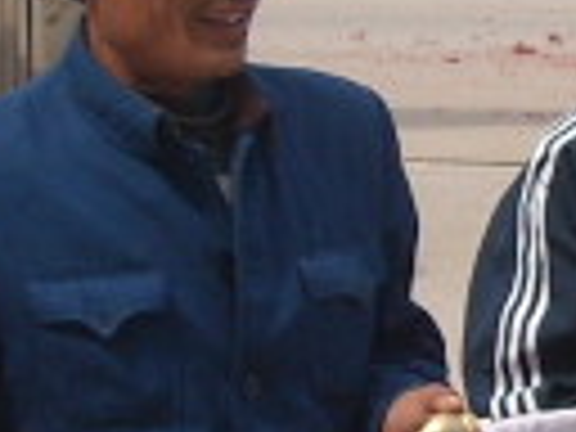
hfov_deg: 6.9
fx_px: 4659
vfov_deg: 5.3
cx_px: 1017
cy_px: 328
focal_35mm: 280
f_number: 5.6
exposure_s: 1/296
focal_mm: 5.7
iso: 64
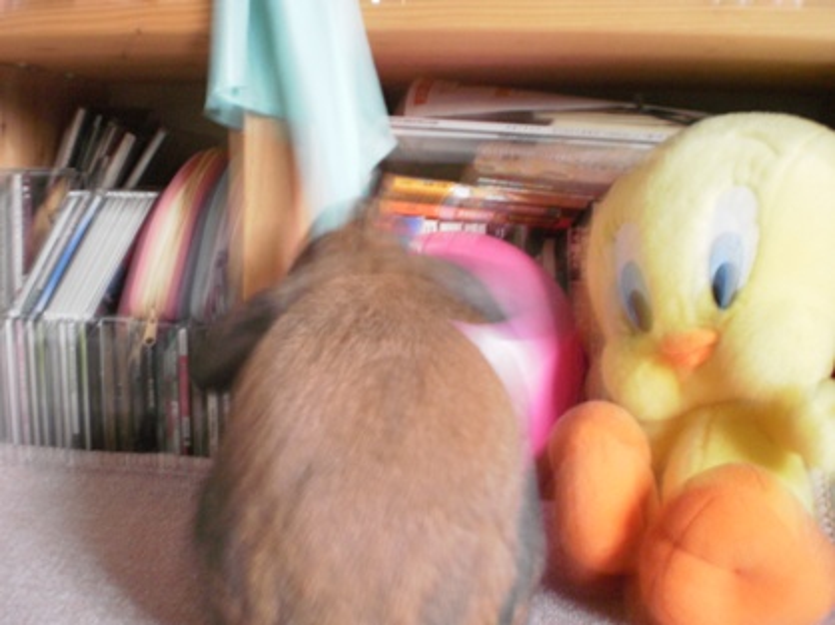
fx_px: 868
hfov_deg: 51.4
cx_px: 418
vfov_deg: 39.6
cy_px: 312
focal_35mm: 36
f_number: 3.1
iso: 400
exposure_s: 1/2
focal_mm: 6.3
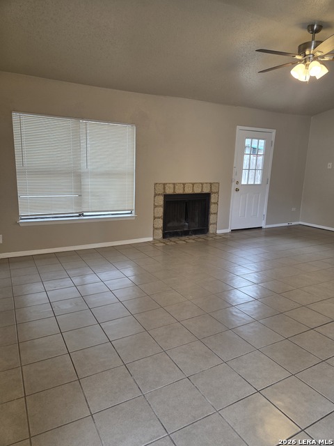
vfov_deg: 73.9
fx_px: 296
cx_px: 167
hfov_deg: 58.9
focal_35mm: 23
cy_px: 223
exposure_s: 1/60
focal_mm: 5.4
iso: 80
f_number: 1.8
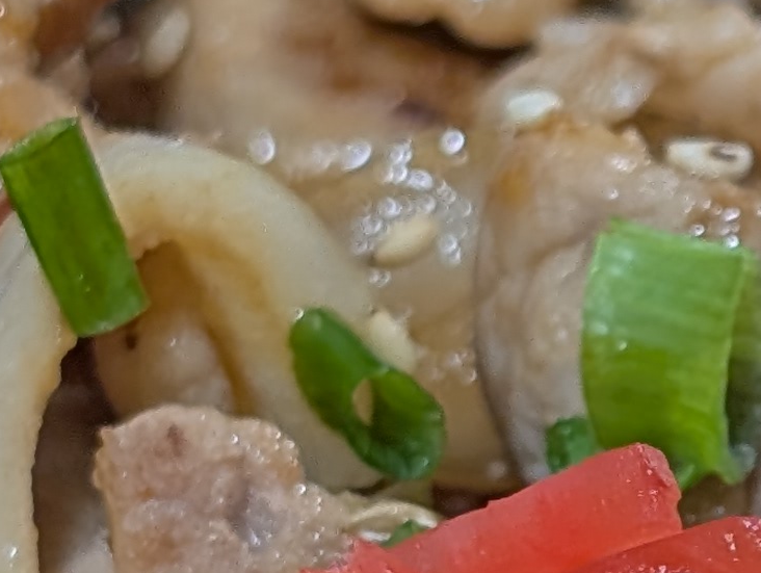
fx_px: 6010
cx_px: 620
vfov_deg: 5.4
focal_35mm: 273
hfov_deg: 7.2
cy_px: 895
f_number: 1.68
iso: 33
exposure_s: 1/30
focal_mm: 6.9
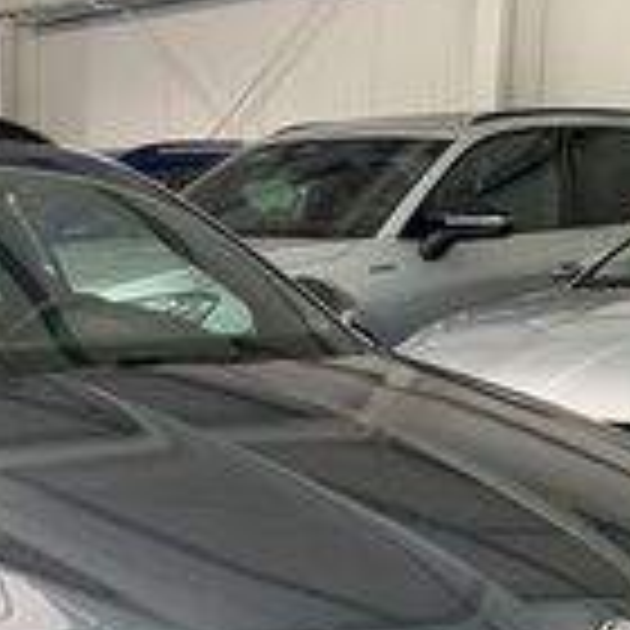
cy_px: 580
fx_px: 1647
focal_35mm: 80
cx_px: -81
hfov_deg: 20.5
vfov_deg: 21.1
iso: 100
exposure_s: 1/121
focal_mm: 4.25
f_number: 1.8
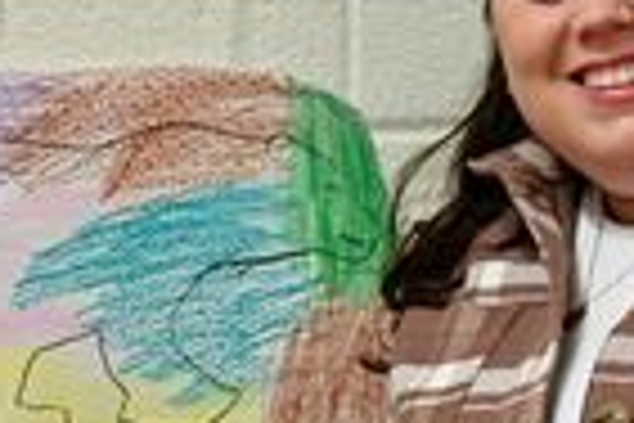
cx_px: -27
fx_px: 3592
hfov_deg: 10.0
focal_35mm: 204
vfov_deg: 6.7
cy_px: 574
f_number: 5.6
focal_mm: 36
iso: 2800
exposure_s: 1/60
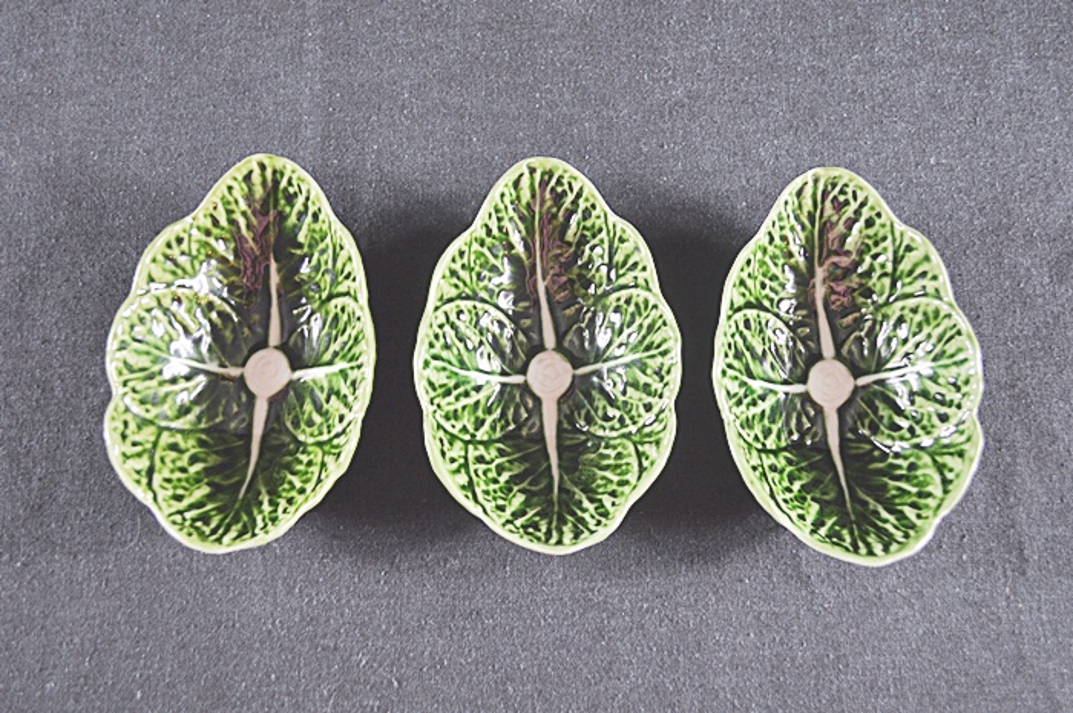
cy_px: 356
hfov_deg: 53.2
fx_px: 1072
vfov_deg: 36.8
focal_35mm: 36
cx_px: 536
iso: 400
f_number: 4
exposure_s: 1/20
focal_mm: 24
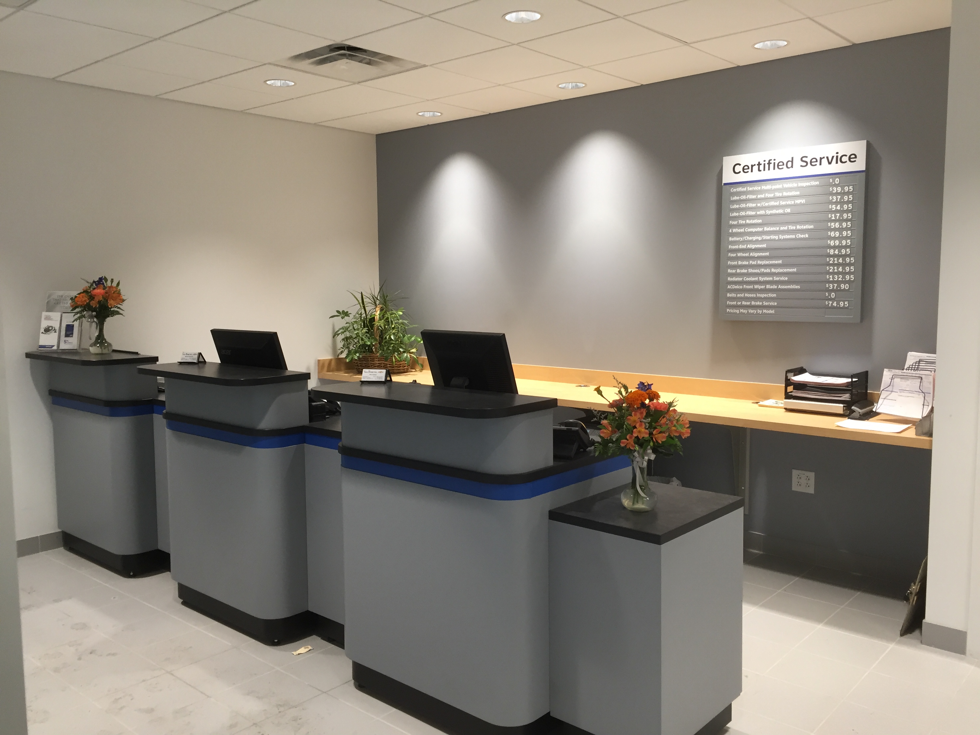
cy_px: 368
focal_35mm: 29
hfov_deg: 61.7
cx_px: 490
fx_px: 821
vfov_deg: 48.2
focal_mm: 4.15
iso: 64
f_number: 2.2
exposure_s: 1/30
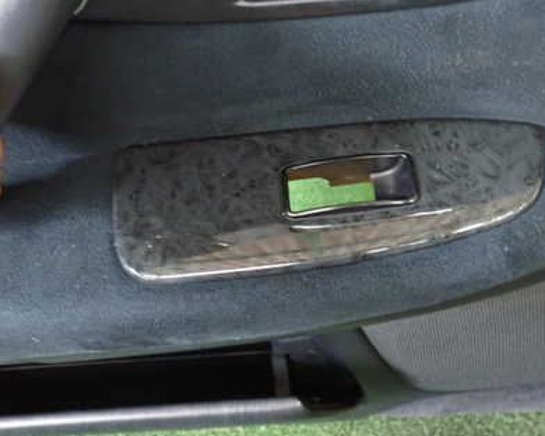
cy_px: 179
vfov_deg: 33.4
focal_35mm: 45
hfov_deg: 41.1
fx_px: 726
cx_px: 239
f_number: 2.3
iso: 800
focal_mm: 5.4
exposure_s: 1/20
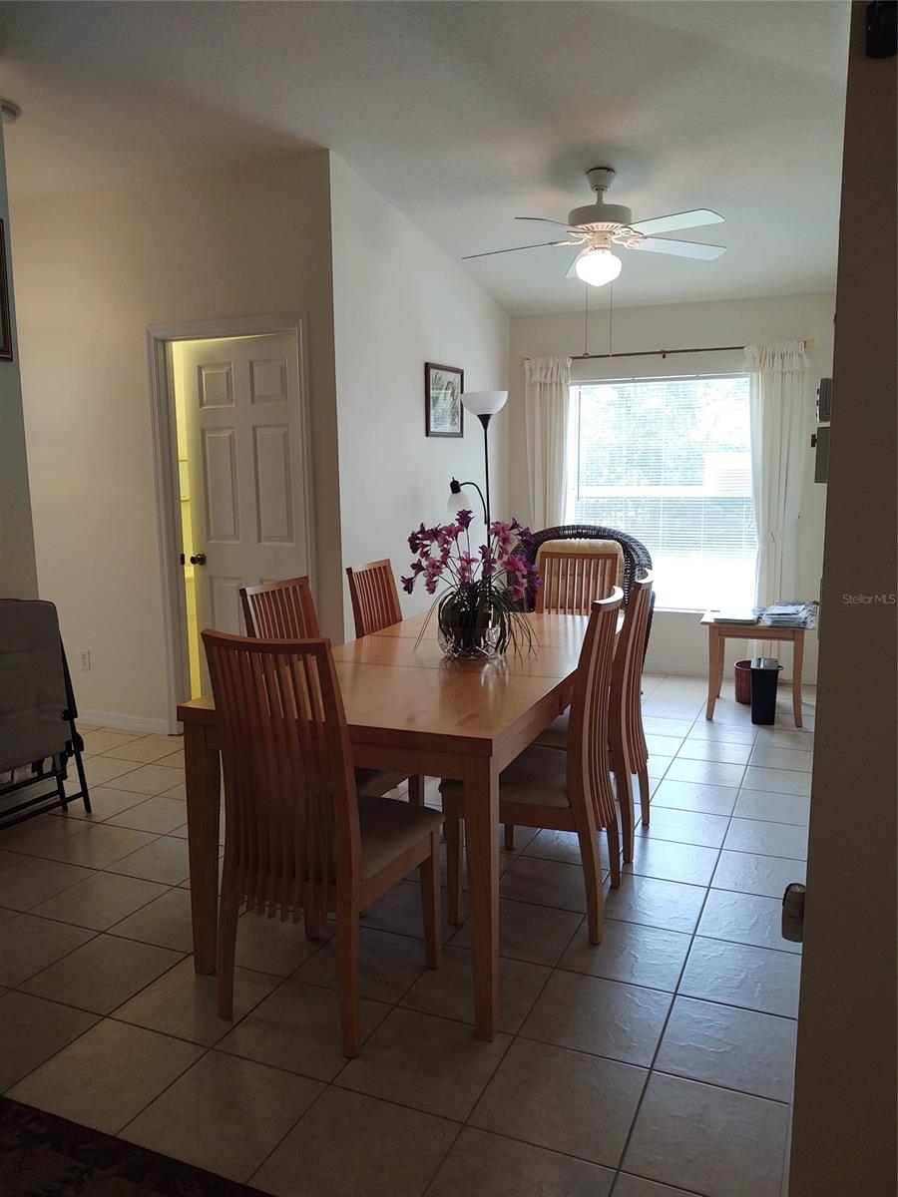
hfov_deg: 51.4
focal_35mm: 27
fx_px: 934
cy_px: 598
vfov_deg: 65.3
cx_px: 449
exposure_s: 1/103
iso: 100
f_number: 1.7
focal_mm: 4.75
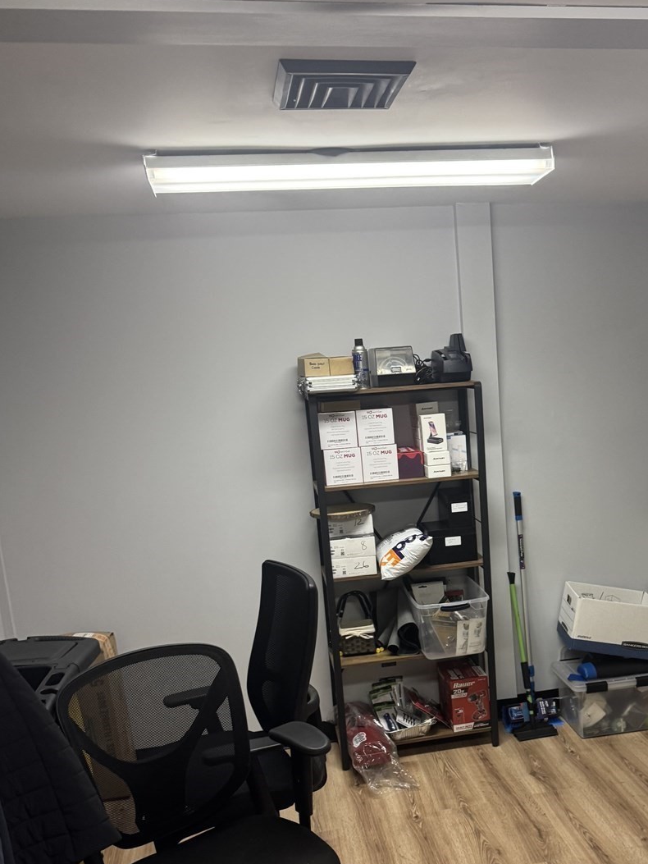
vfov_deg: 51.8
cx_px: 452
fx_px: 873
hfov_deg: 40.0
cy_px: 561
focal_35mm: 35
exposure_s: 1/60
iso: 250
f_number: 1.78
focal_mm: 6.76
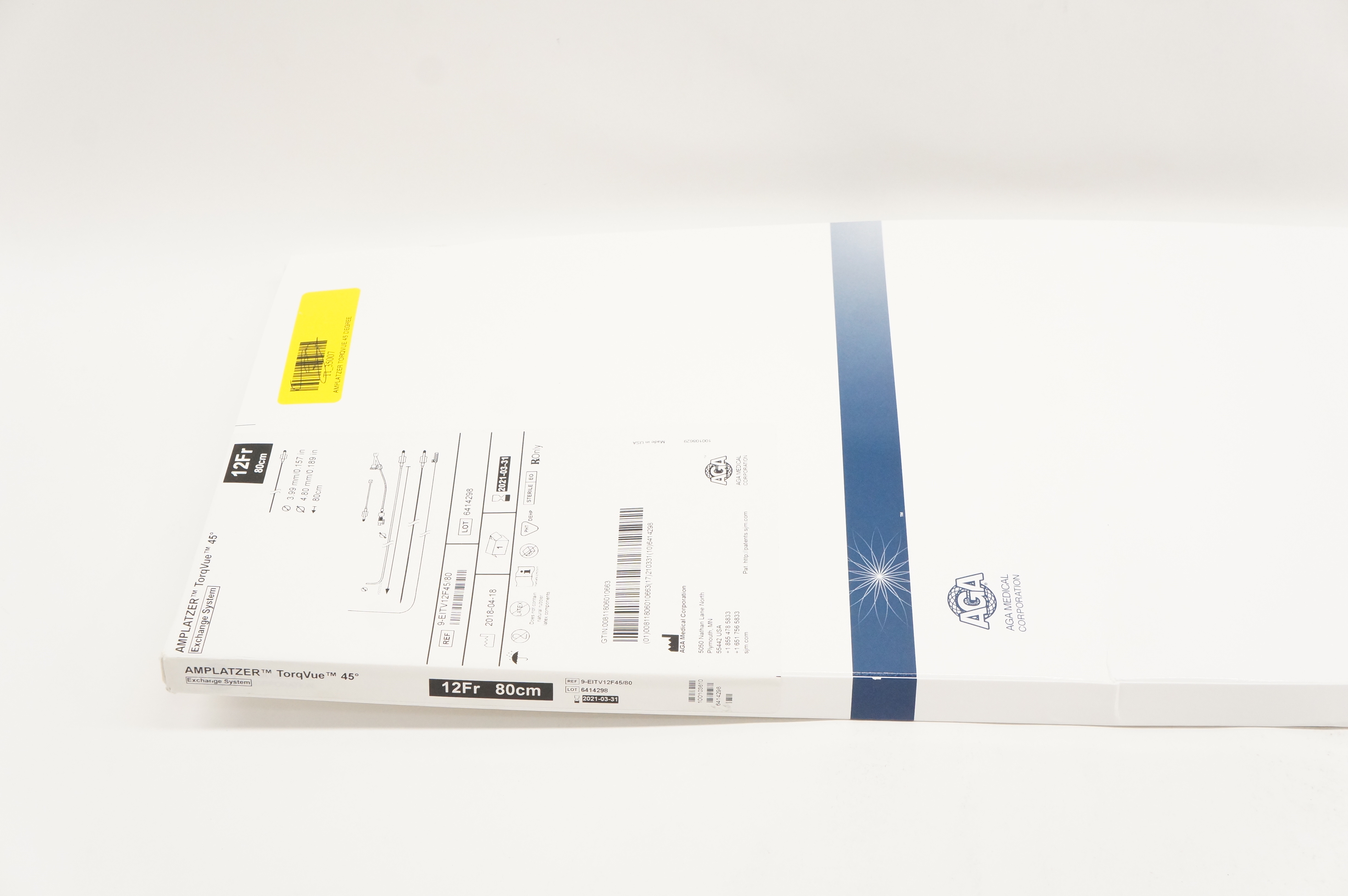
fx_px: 1851
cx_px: 674
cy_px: 448
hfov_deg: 40.0
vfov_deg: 27.2
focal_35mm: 50
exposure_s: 1/200
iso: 1600
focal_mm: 33
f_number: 7.1
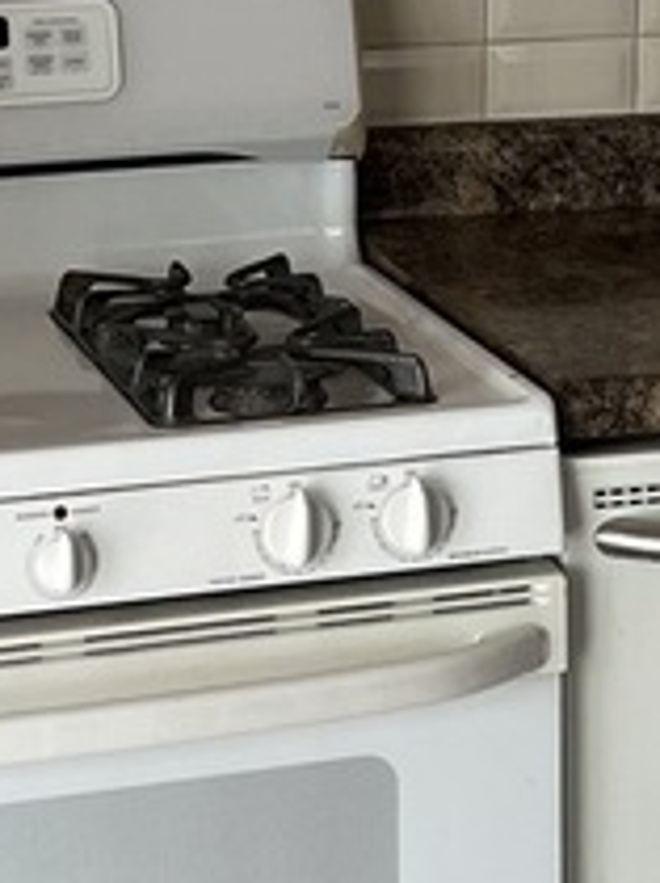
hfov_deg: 11.0
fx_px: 3413
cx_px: 639
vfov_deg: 14.2
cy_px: -210
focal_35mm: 134
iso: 100
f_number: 1.6
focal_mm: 5.1
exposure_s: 1/120
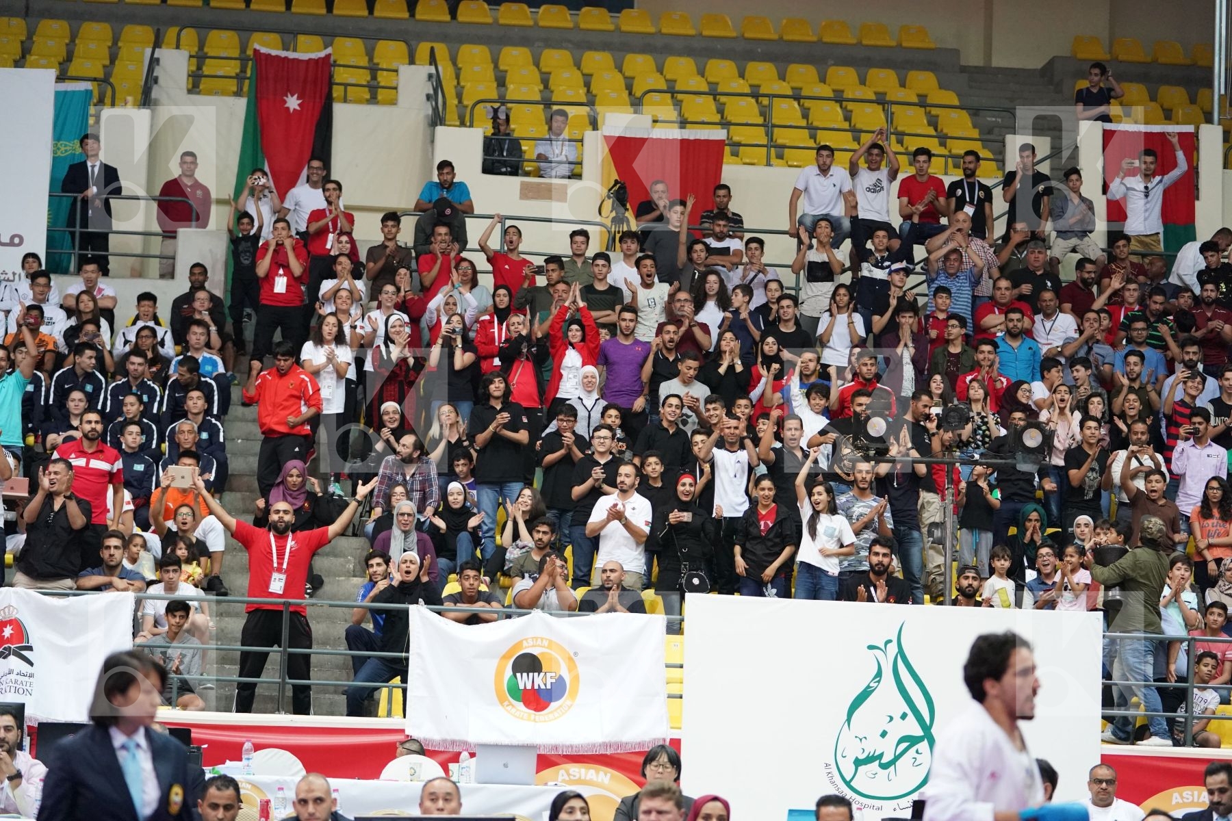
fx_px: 3285
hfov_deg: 21.2
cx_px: 616
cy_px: 410
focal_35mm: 96
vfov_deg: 14.3
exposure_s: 1/1000
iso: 6400
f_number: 2.8
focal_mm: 96
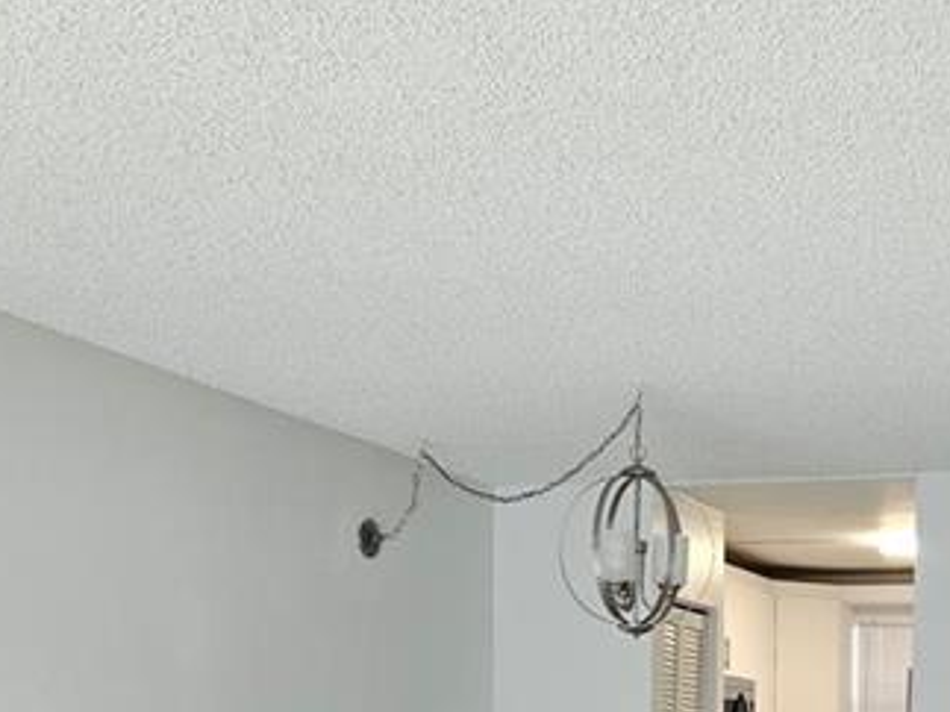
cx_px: 809
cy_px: 847
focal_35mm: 57
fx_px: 1564
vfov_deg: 23.5
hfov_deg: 32.5
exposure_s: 1/120
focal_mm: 5.4
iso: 160
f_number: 1.8
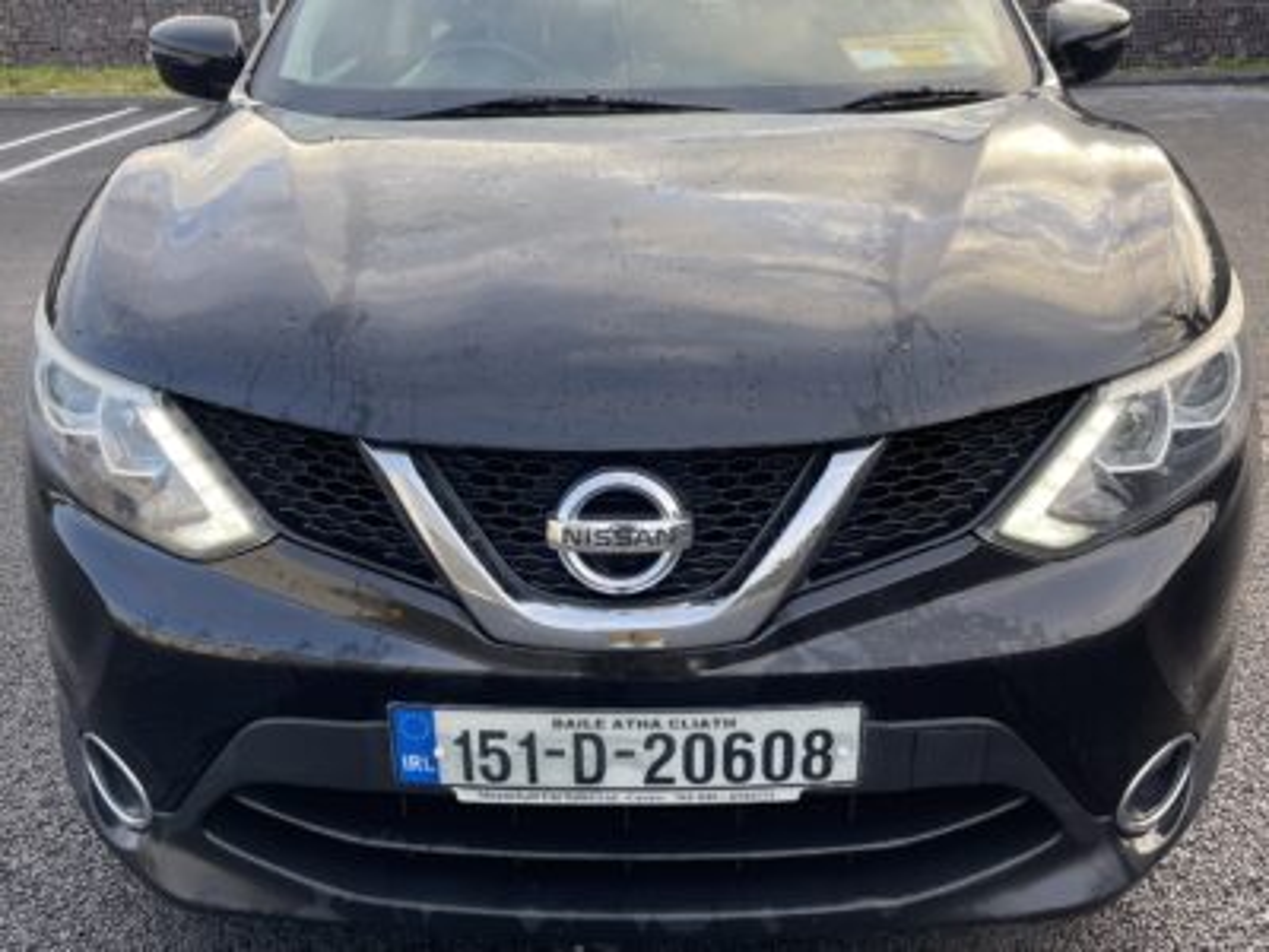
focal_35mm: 25
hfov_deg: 69.4
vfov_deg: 54.9
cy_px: 476
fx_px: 916
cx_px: 634
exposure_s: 1/335
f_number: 1.6
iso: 32
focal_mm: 5.1
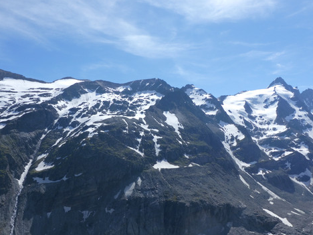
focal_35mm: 31
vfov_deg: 45.4
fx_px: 280
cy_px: 124
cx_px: 148
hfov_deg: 58.3
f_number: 3.4
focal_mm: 5.2
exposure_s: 1/1000
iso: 80
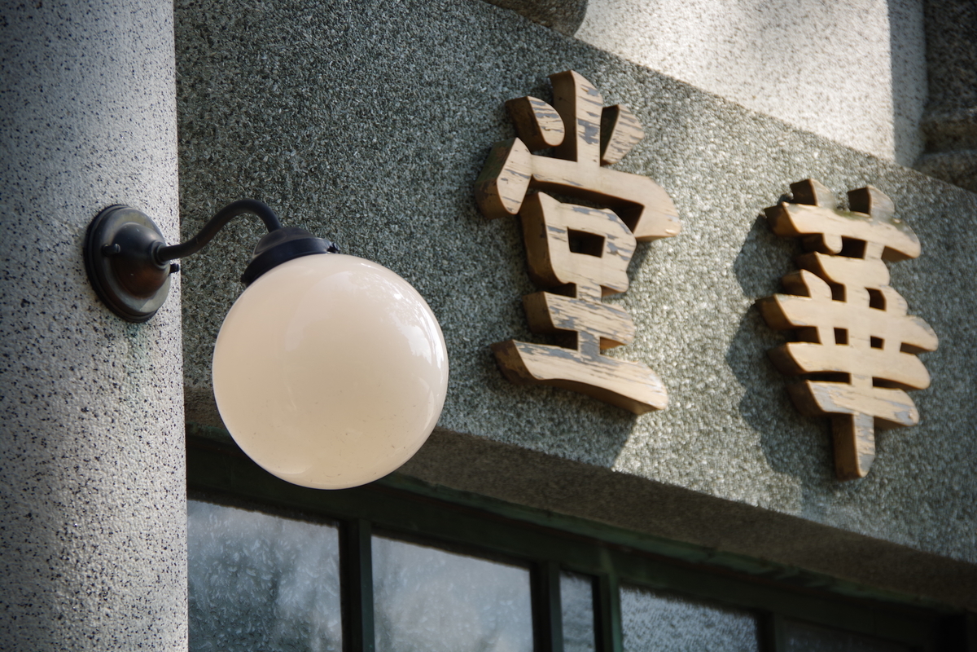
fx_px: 4071
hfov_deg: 13.7
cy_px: 326
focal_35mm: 150
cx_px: 488
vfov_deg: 9.1
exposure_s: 1/250
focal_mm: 100
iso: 100
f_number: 5.6
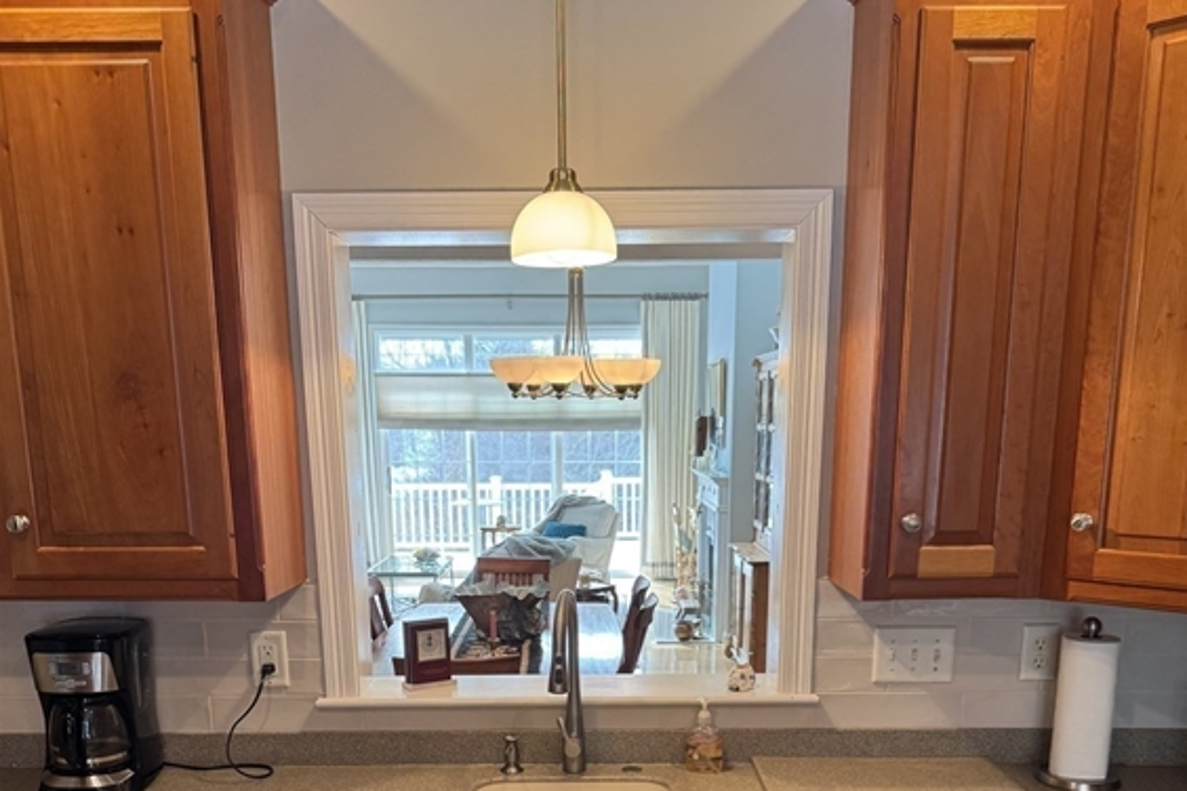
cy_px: 701
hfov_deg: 55.8
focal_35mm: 34
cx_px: 604
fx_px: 1121
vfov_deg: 36.6
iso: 160
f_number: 1.78
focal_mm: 6.76
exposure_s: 1/120
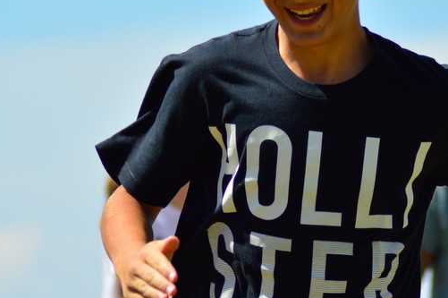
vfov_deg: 2.9
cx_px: 224
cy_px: 153
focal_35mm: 475
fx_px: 5905
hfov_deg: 4.3
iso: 100
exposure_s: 1/800
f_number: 4.5
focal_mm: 155
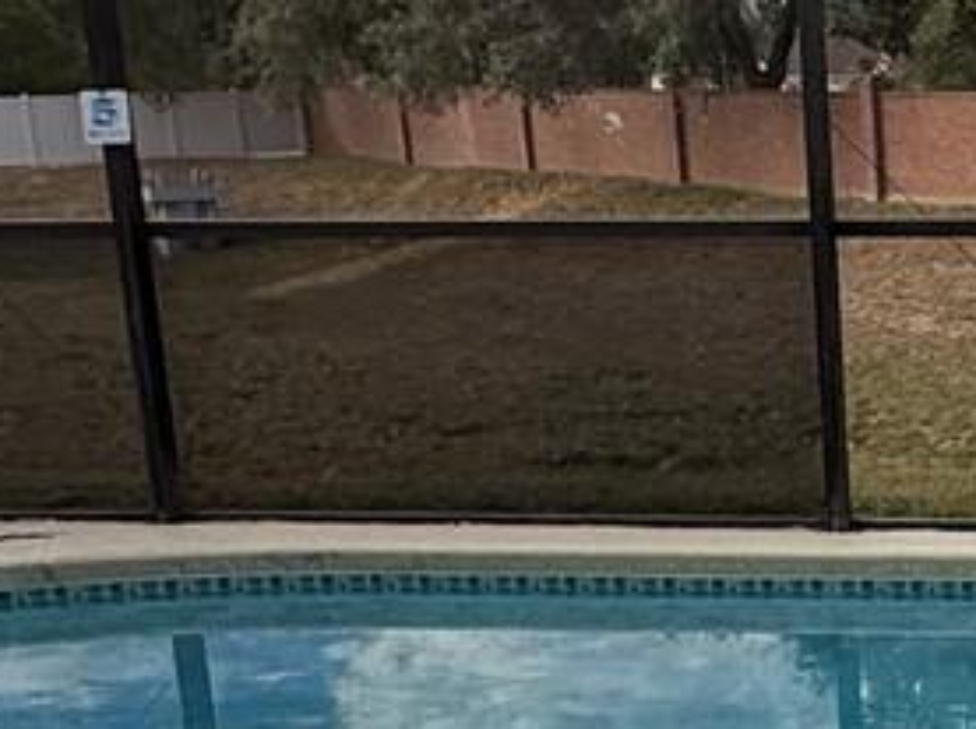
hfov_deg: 22.1
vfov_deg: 17.8
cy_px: 704
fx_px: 2281
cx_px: 1216
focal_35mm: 81
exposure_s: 1/455
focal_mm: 2.22
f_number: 2.2
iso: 64
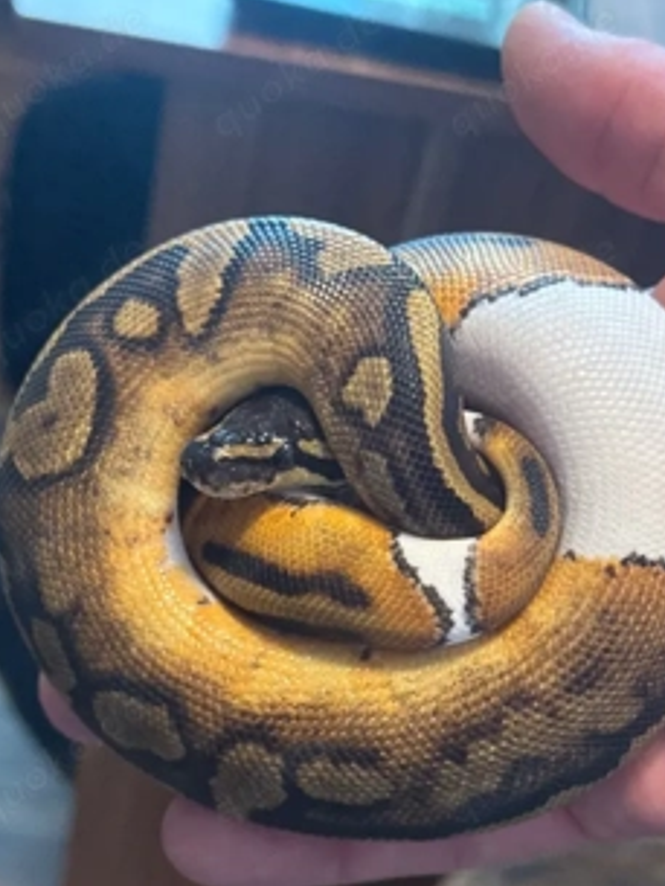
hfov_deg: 23.3
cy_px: 555
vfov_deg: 30.6
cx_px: 331
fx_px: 1613
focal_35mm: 63
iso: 320
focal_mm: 6.76
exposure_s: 1/40
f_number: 1.78
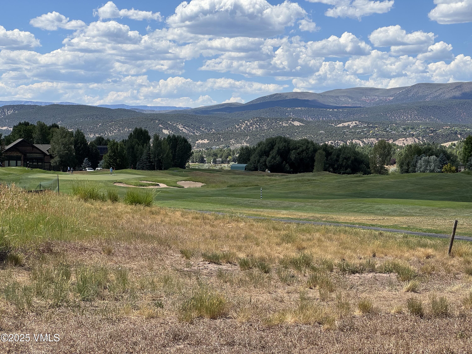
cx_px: 236
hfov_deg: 25.3
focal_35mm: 77
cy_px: 177
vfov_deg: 19.1
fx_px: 1050
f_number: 2.8
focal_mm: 9
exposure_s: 1/1155
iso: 25
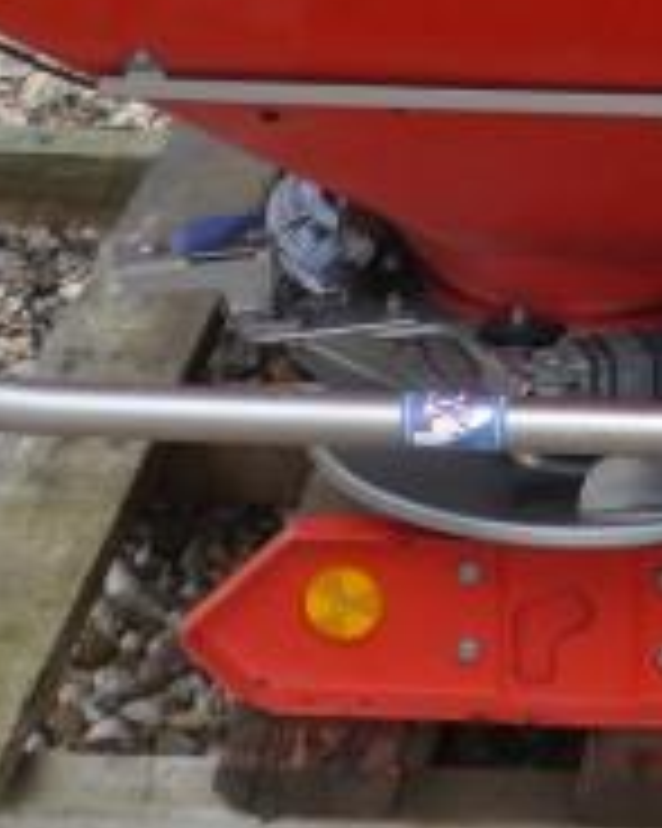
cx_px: 820
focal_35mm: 152
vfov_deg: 12.2
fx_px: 3726
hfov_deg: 10.0
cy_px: -360
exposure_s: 1/125
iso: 160
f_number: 4.5
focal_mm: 14
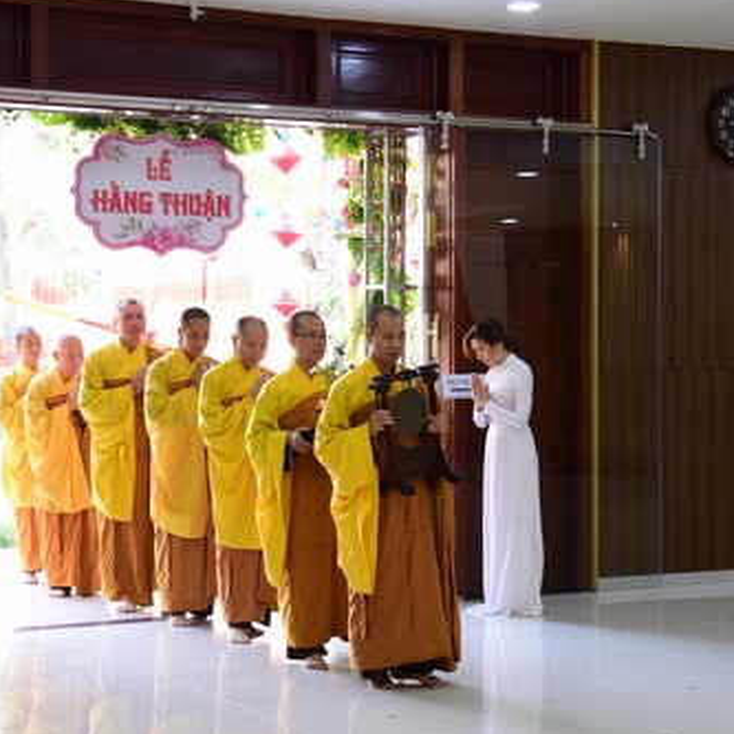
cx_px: 324
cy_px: 342
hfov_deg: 20.9
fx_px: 1991
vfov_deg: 20.9
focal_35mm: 83
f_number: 5.6
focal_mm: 50
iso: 1250
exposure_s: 1/50
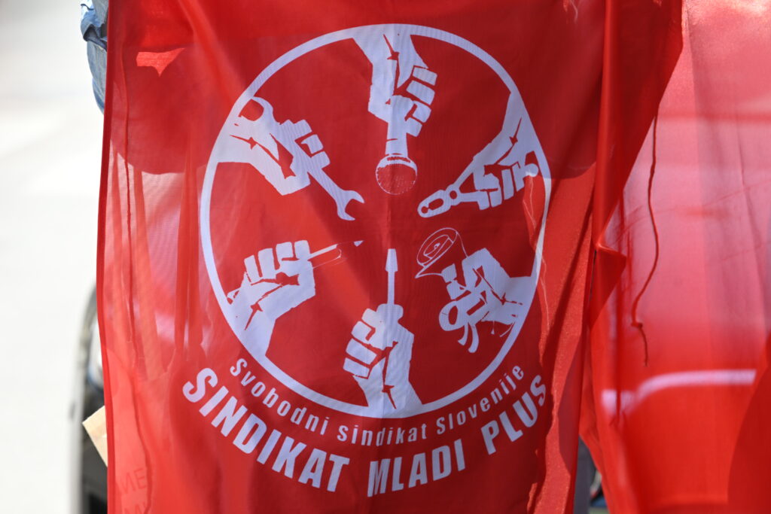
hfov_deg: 10.3
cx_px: 386
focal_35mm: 200
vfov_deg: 6.9
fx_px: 4284
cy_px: 257
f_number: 5.6
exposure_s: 1/250
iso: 200
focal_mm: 200
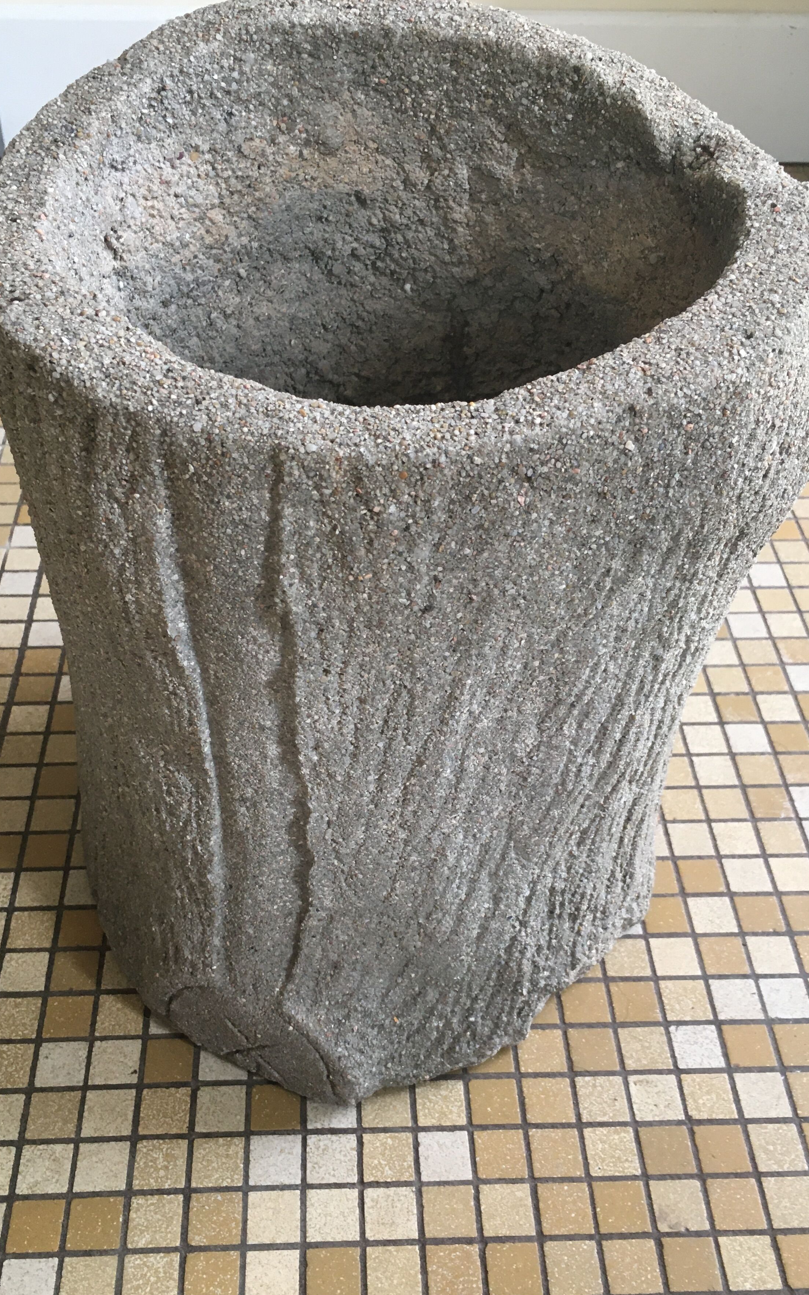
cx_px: 378
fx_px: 1235
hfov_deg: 36.3
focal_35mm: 35
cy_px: 702
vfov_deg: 55.3
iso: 50
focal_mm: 4.15
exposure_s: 1/33
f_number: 2.2
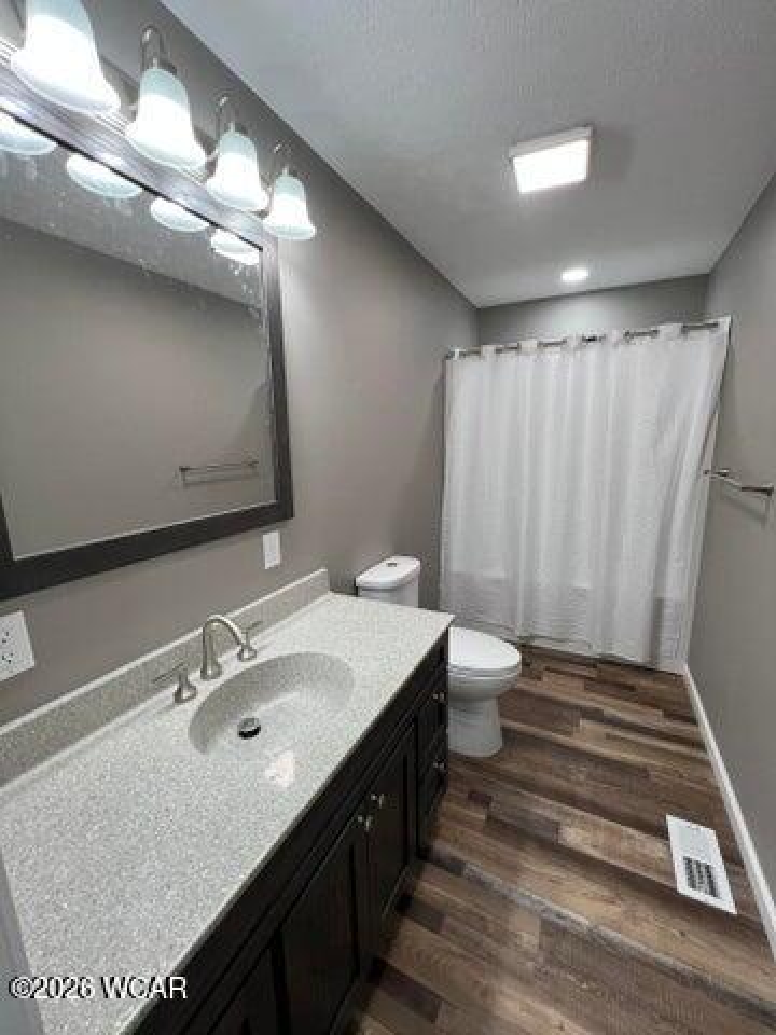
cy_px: 518
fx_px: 389
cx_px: 388
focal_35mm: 13
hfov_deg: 89.9
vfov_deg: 106.2
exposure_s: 1/120
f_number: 1.8
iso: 125
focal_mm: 1.57
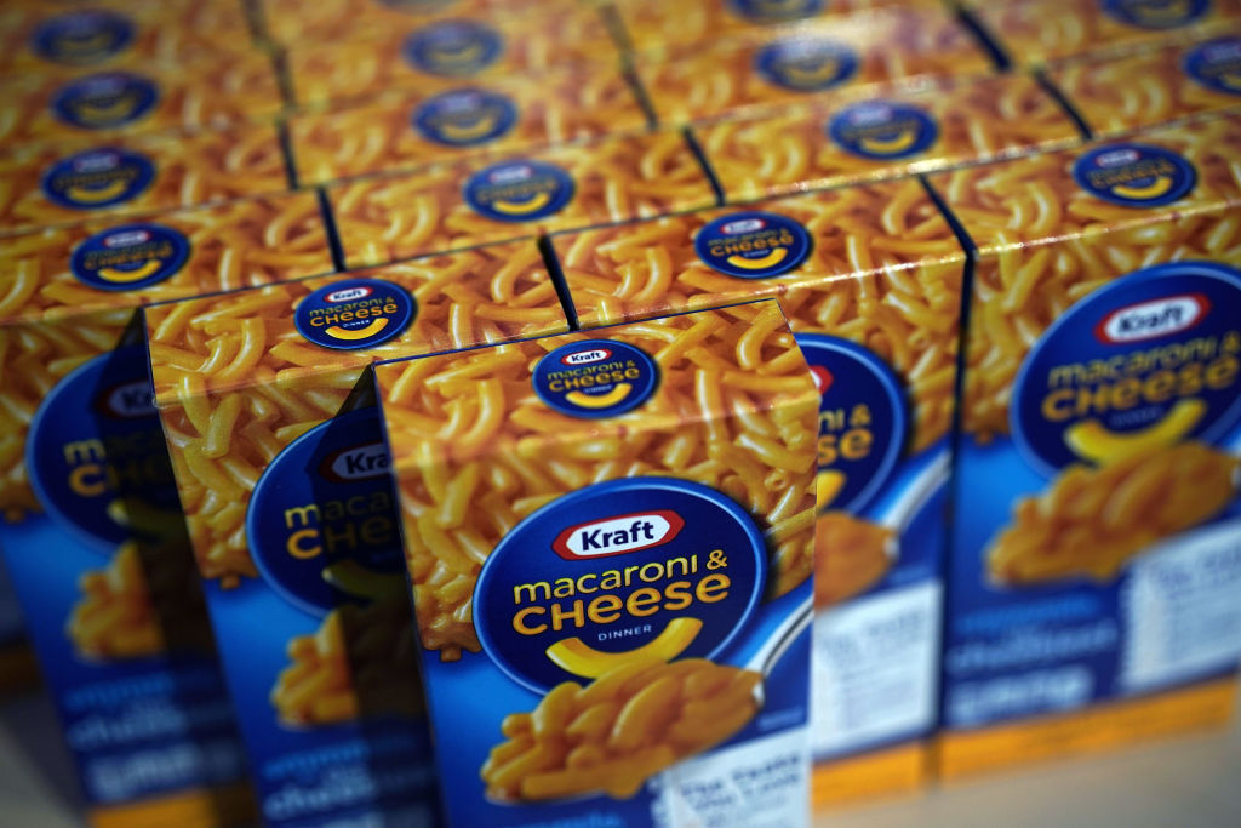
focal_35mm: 50
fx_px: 1724
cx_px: 620
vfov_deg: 27.0
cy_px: 414
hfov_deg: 39.6
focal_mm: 50
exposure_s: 1/250
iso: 800
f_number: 1.8
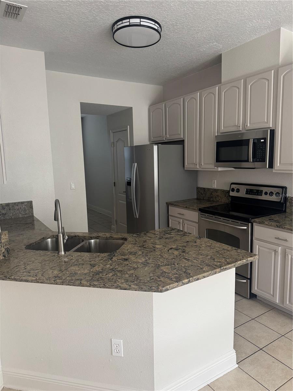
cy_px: 196
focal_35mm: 24
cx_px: 146
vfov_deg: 71.6
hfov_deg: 56.8
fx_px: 271
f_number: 1.78
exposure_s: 1/60
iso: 250
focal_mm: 6.76
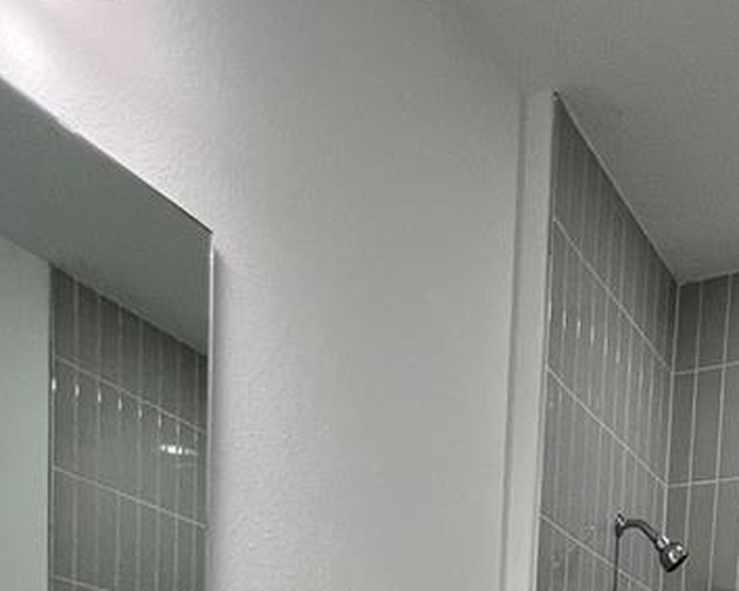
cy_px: 923
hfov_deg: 42.2
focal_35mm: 43
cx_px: 503
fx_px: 940
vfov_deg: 25.0
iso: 125
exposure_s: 1/120
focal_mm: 1.57
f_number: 1.8
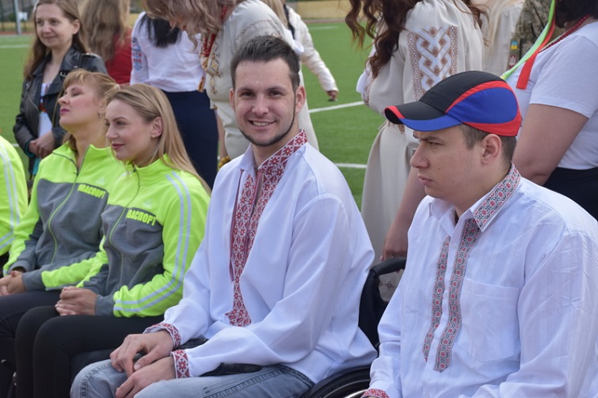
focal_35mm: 72
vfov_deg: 18.9
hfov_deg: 28.1
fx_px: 1196
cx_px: 299
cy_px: 199
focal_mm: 48
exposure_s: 1/320
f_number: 9
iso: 200
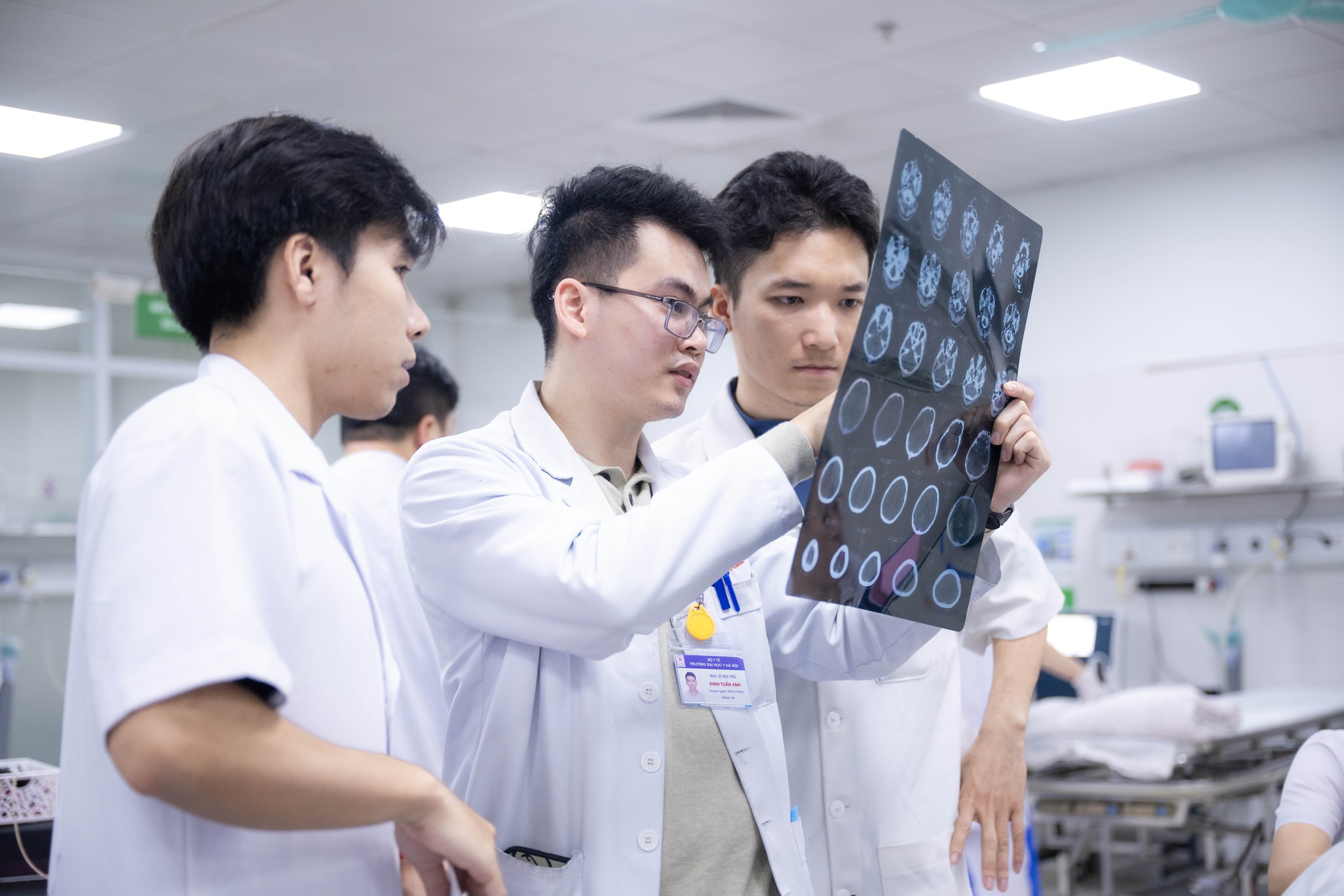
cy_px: 448
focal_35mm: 52
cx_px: 672
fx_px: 1941
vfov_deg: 26.0
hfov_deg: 38.2
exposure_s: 1/250
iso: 1600
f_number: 2.8
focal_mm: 52
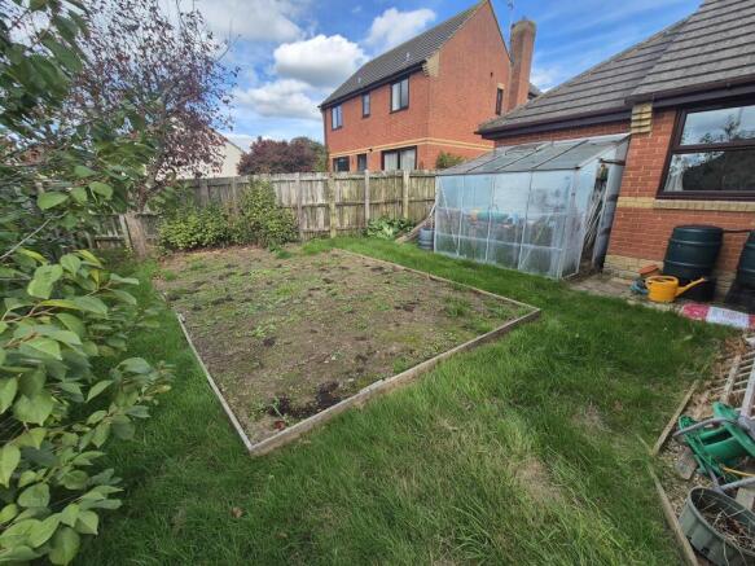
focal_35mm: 13
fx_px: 283
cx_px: 378
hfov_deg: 106.2
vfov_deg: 89.9
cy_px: 283
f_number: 2.2
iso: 50
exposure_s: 1/1152
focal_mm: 2.2
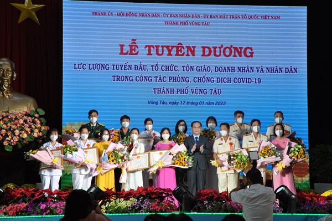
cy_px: 110
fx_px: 802
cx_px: 166
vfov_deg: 15.7
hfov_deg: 23.4
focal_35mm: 87
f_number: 6.3
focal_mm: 58
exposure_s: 1/160
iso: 640
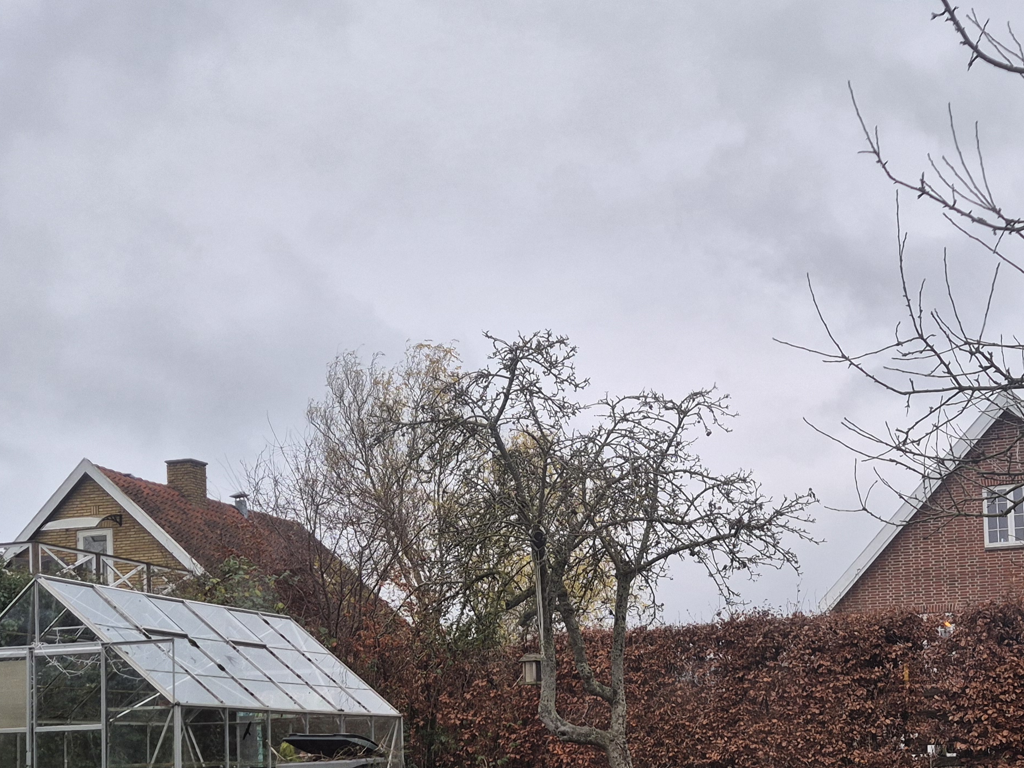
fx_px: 1449
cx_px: 631
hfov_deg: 38.7
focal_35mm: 49
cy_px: 660
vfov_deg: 28.7
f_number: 1.8
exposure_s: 1/180
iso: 64
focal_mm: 5.4
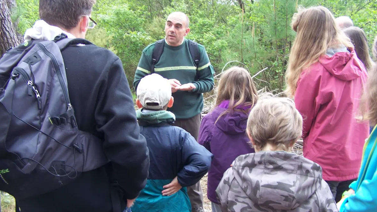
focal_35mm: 42
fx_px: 420
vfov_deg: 28.3
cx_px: 189
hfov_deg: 48.4
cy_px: 102
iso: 80
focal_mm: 6.3
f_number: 2.8
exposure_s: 1/30
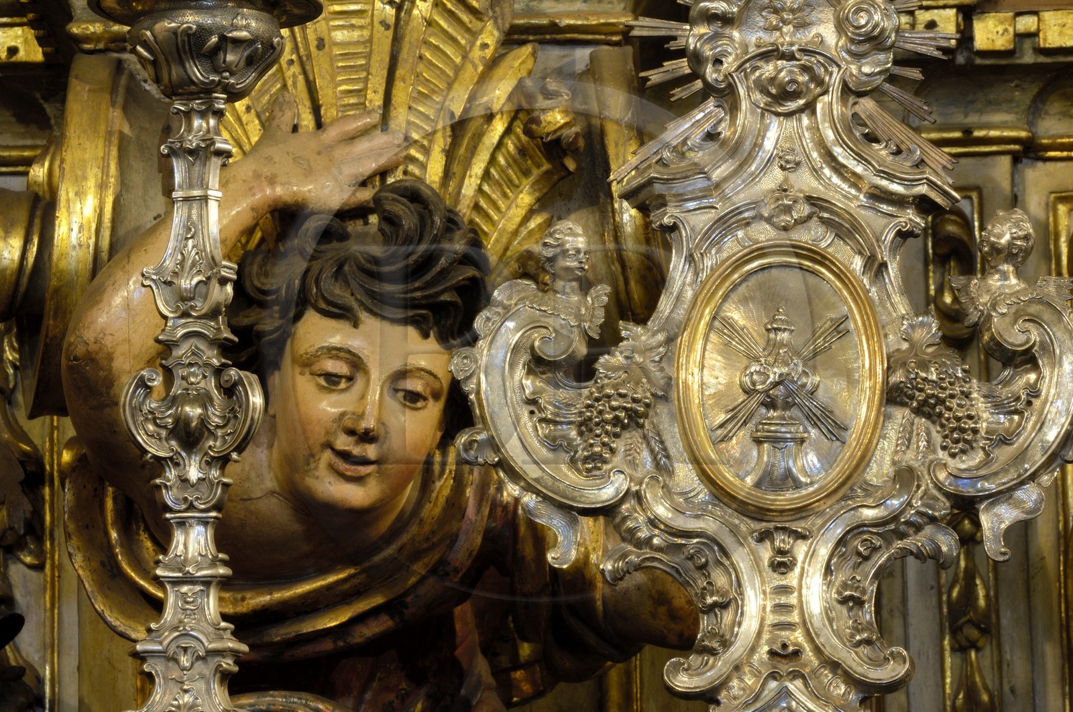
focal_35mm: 270
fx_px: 8036
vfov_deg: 5.1
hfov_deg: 7.6
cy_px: 356
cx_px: 536
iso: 100
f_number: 16
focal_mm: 180
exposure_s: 8
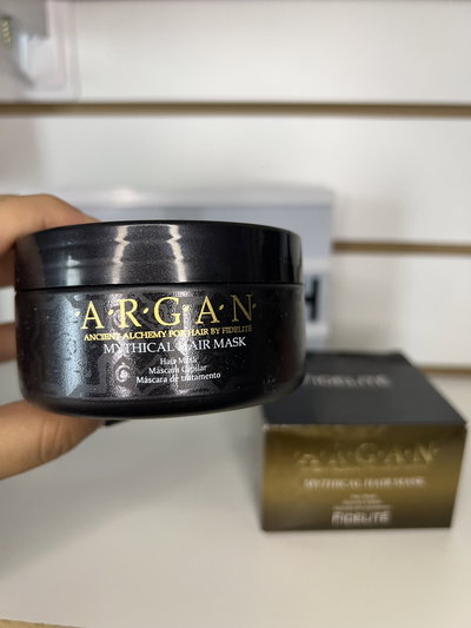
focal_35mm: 26
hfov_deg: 53.1
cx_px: 236
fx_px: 472
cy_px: 314
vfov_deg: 67.3
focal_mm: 5.7
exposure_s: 1/95
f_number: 1.5
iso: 125
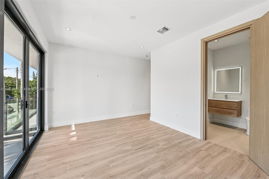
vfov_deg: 81.1
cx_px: 134
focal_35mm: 14
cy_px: 90
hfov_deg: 104.3
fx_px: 104
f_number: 8
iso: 100
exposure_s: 1/30
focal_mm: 14
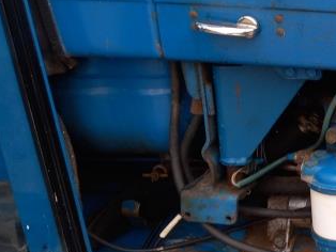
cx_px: 545
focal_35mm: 88
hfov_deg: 18.8
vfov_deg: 16.8
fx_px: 855
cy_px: 114
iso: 40
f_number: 1.8
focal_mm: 4
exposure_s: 1/50
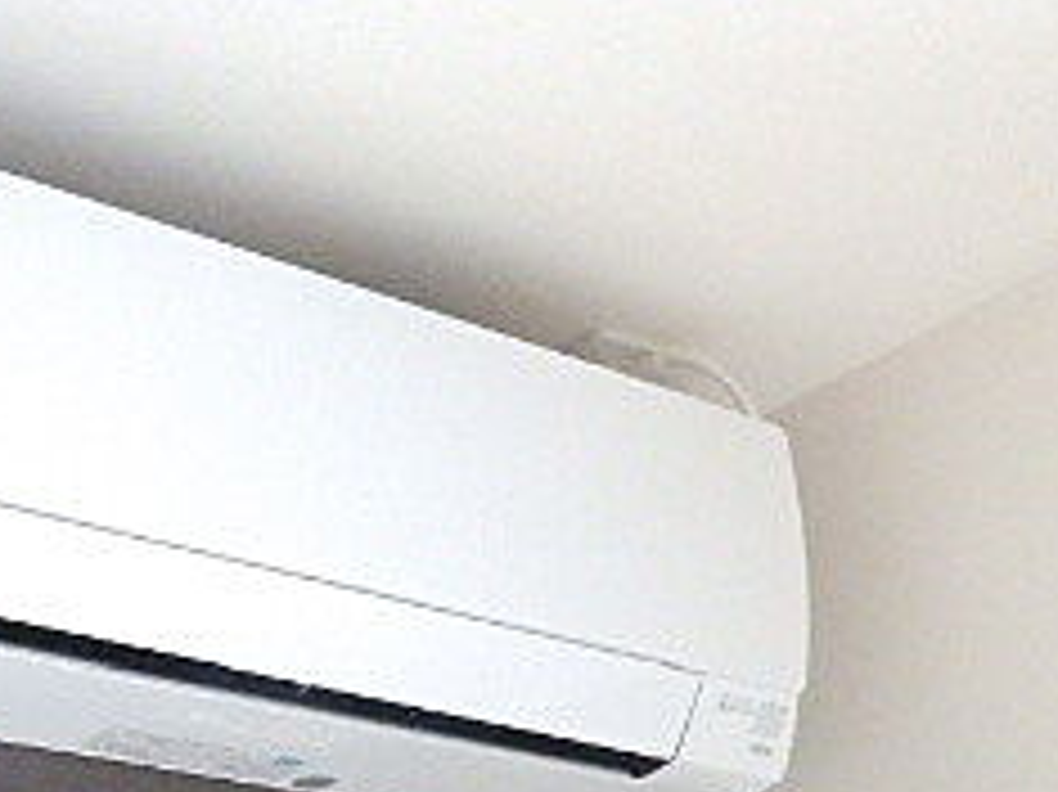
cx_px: 153
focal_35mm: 68
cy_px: 666
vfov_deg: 21.3
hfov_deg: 27.8
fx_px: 2077
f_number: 3.5
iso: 1600
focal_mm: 4.6
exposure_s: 1/100
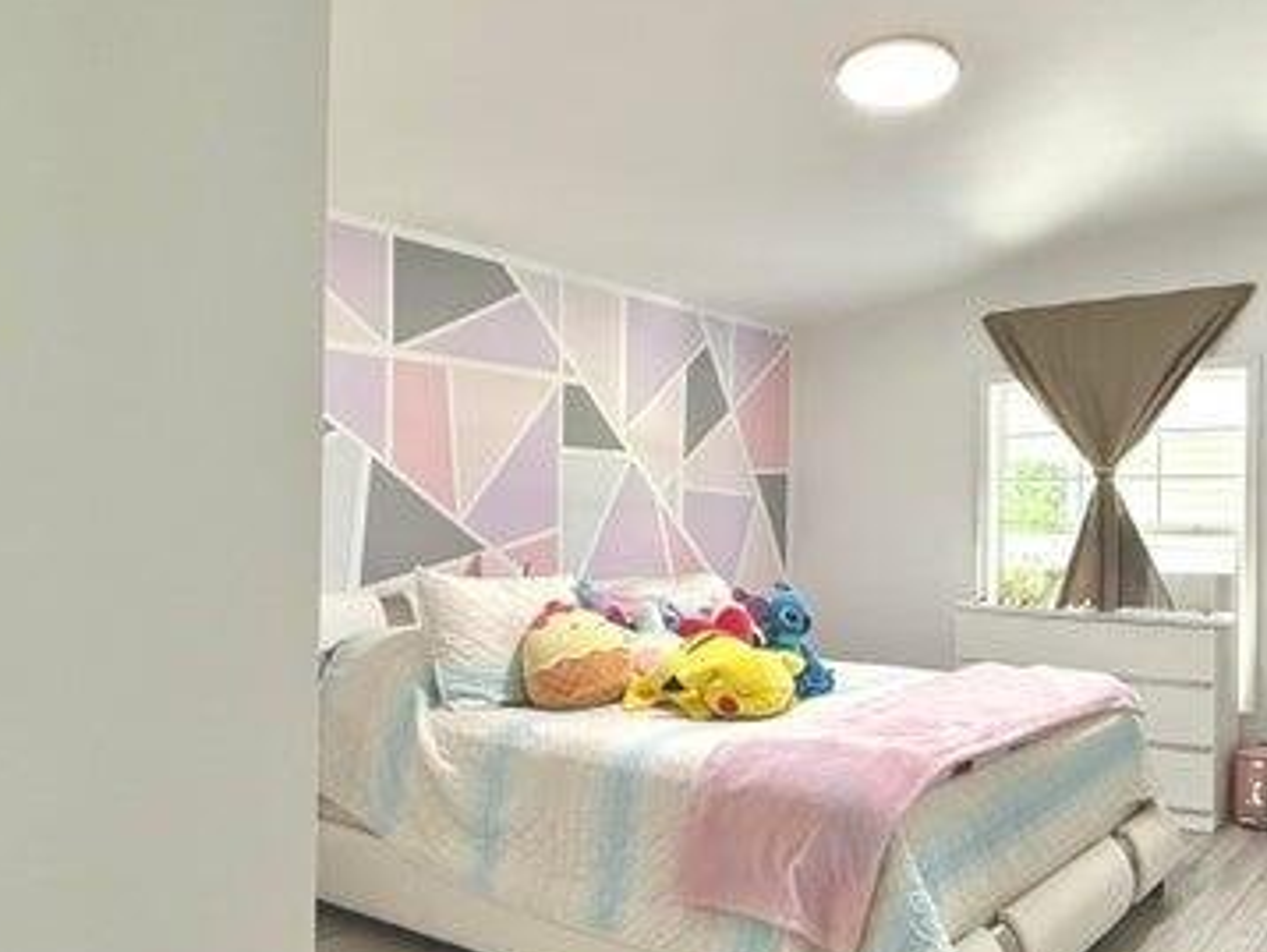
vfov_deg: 54.2
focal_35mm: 25
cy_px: 609
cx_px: 849
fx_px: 916
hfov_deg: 67.4
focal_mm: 2.22
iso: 250
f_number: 2.2
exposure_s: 1/120
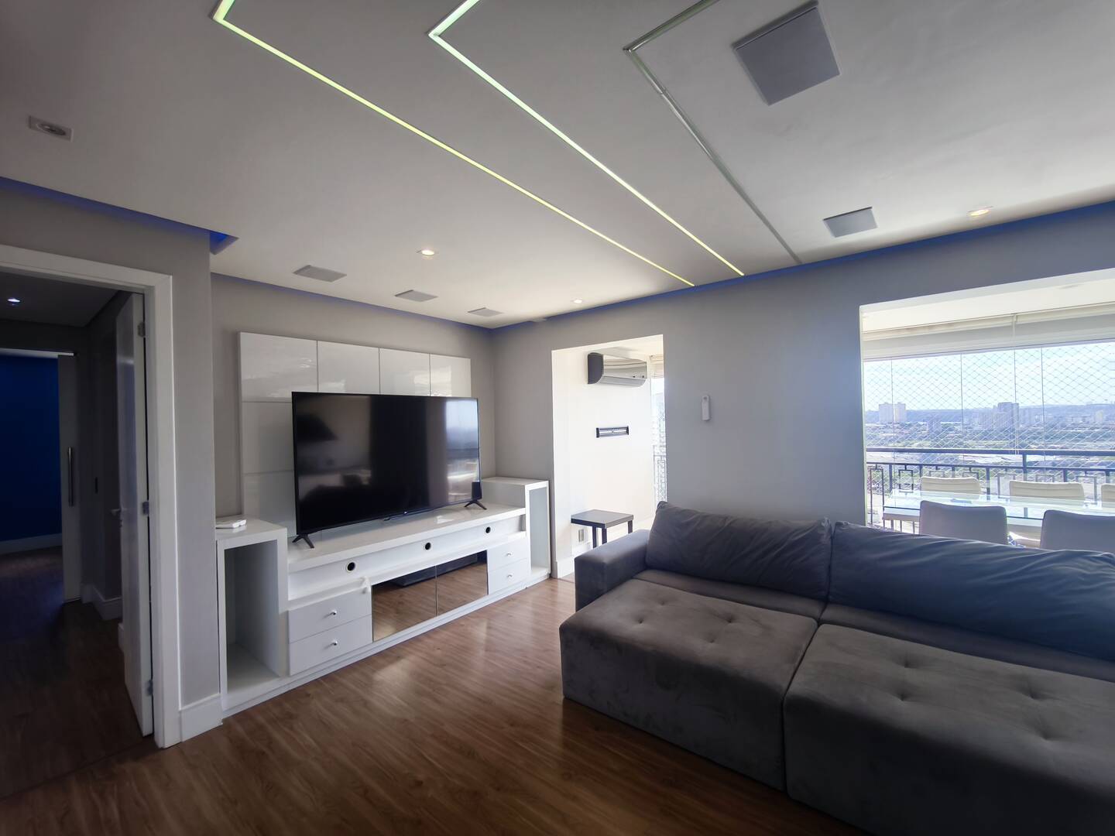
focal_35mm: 15
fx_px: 483
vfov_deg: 81.7
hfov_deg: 98.2
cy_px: 418
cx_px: 558
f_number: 2.2
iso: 80
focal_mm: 1.91
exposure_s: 1/60
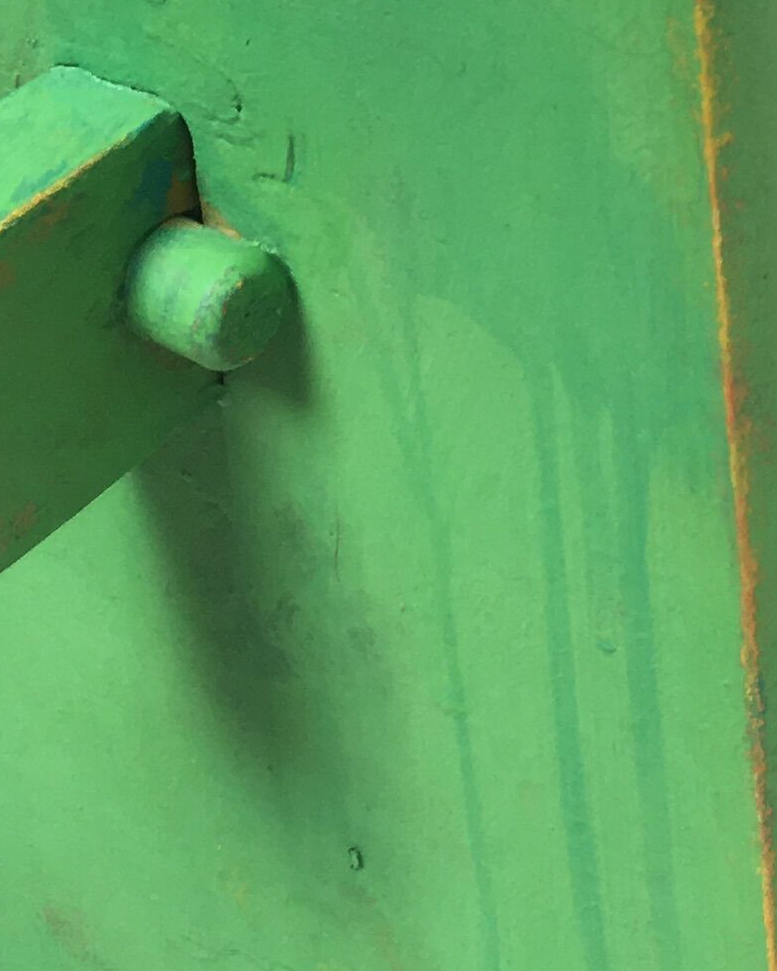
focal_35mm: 117
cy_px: -663
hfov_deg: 12.4
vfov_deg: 14.8
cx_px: 1258
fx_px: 3363
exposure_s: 1/117
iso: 25
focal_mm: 4.15
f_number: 2.2
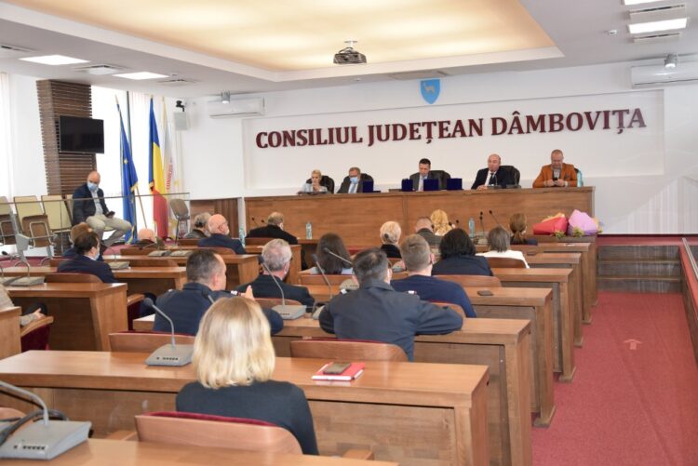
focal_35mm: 42
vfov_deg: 31.9
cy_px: 233
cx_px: 349
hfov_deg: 46.4
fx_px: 815
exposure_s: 1/100
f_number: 5
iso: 800
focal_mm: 28
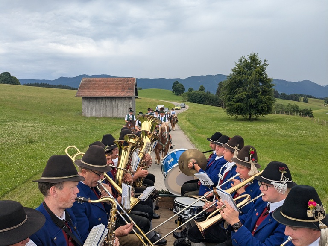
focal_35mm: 27
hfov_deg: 65.3
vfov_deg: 51.4
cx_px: 164
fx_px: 256
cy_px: 123
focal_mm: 4.38
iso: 52
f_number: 1.73
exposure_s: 1/650
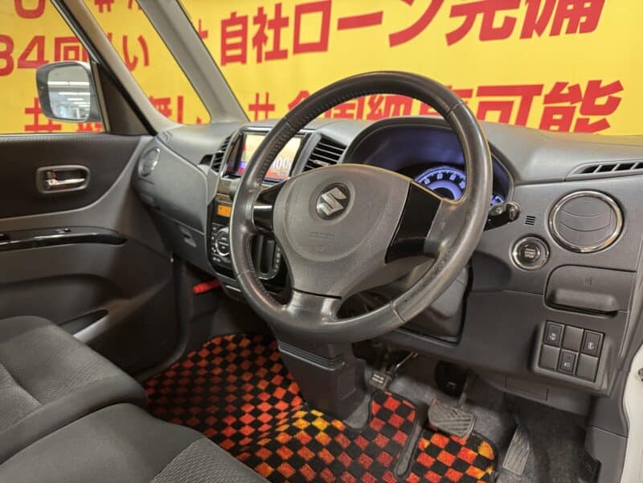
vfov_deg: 56.8
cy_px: 242
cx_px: 322
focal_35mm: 24
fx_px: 446
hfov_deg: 71.6
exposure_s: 1/50
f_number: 1.78
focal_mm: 6.76
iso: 400
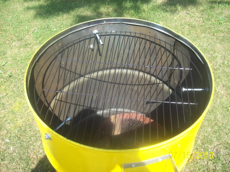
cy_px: 86
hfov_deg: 51.4
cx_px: 115
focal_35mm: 36
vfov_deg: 39.6
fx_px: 239
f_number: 2.7
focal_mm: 6
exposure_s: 1/448
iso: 80
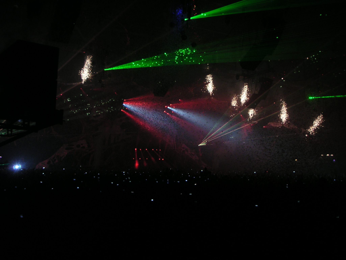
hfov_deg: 49.0
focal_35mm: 38
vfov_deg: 37.7
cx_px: 173
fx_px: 380
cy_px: 130
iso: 100
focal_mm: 6
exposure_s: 1/30
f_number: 2.8
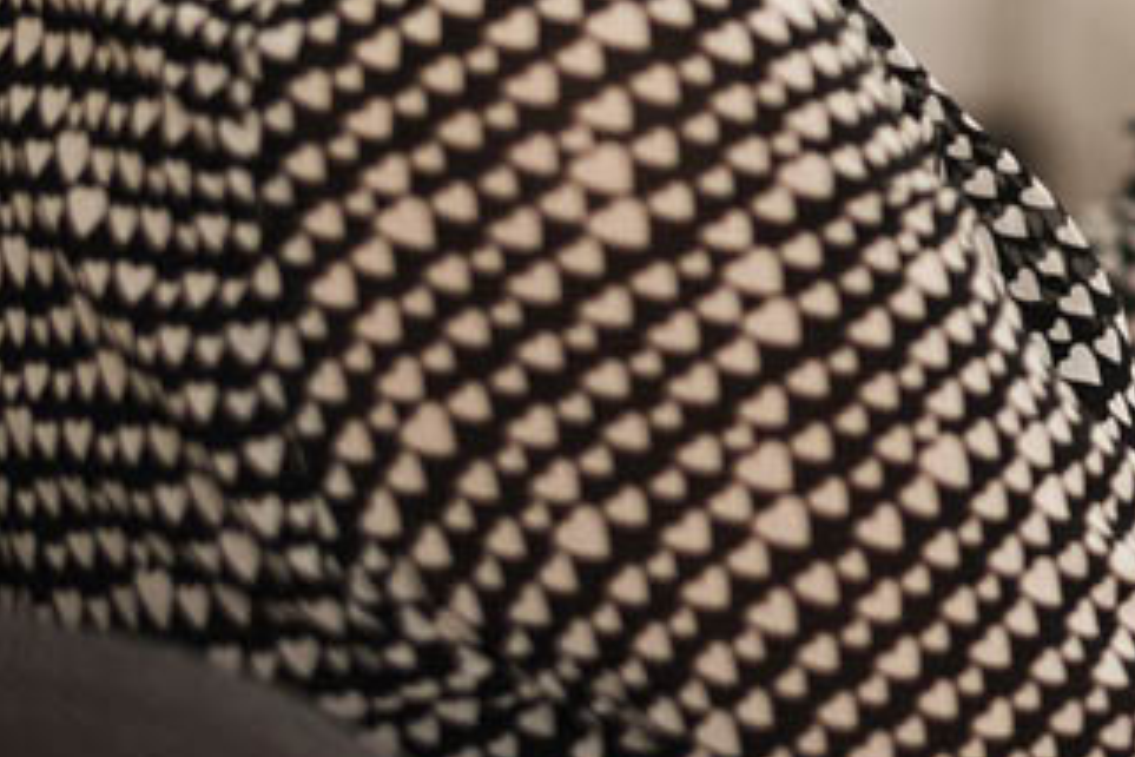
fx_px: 5895
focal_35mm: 187
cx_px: 1807
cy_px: -124
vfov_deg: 7.3
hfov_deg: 10.5
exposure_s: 1/125
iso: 160
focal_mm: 50
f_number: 2.2
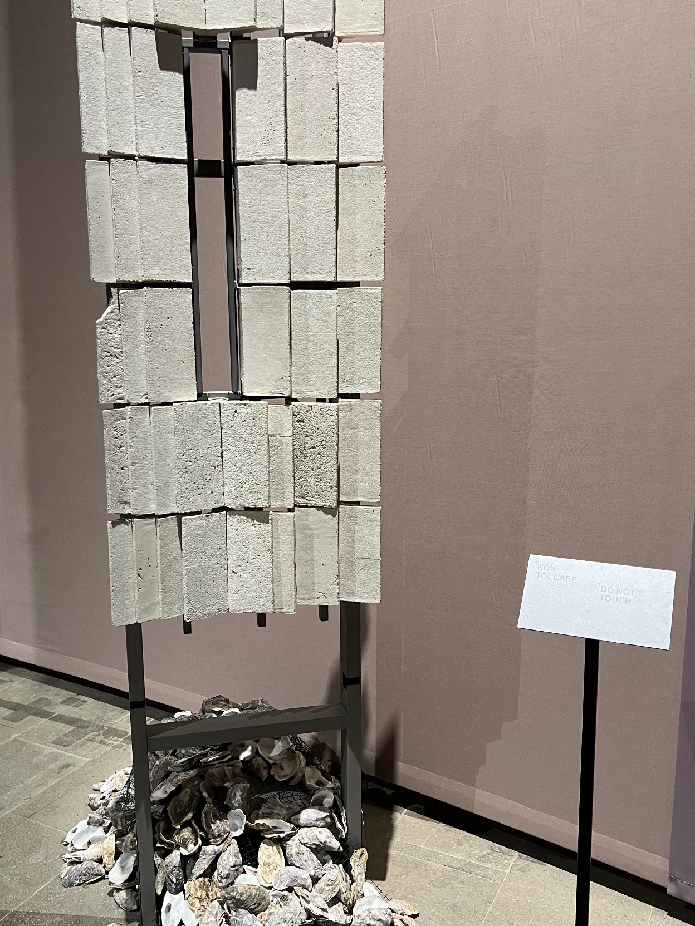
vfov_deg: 56.8
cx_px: 324
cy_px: 476
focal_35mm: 32
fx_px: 857
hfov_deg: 44.1
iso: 160
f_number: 1.5
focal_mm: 5.7
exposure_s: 1/60
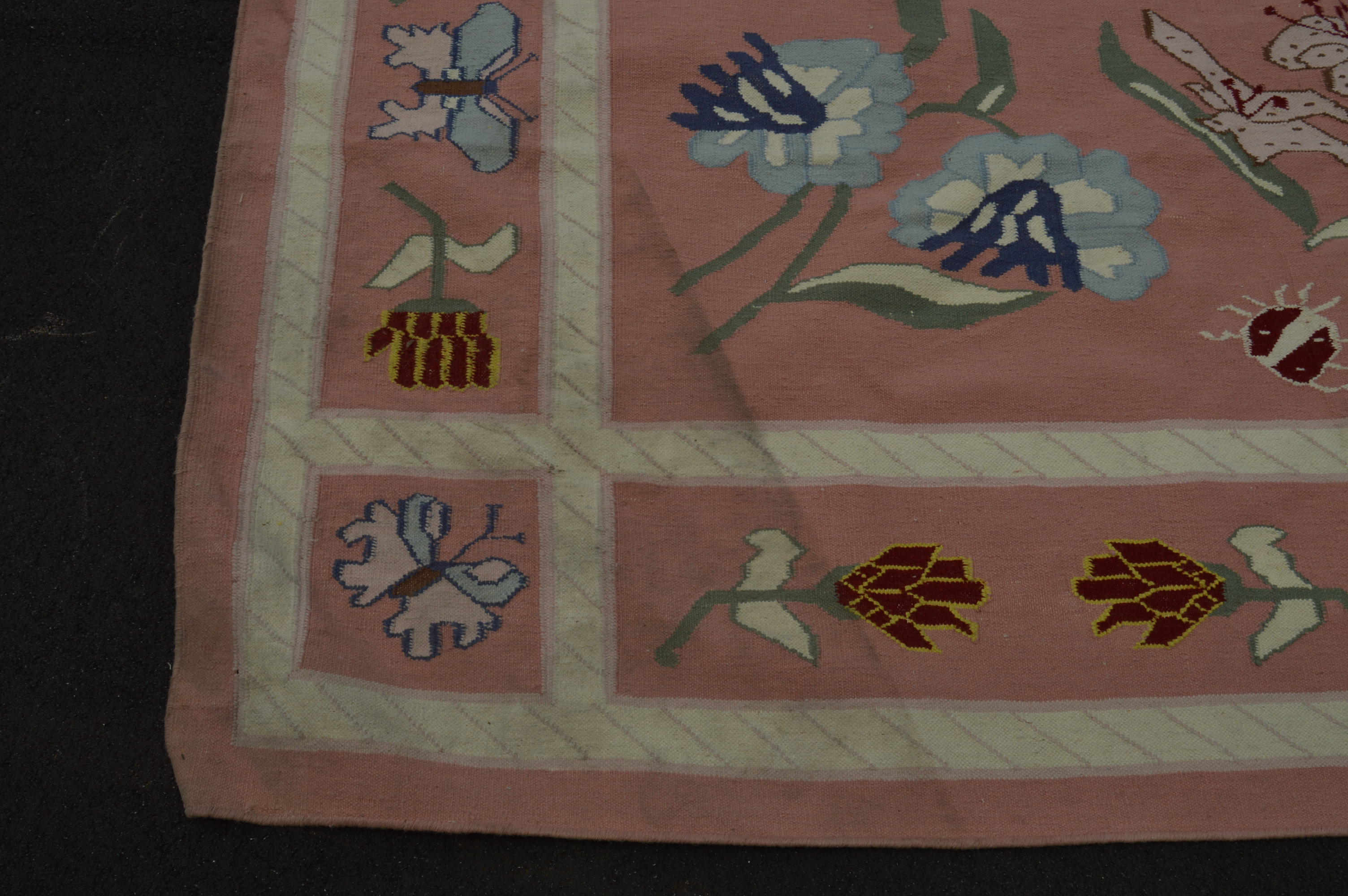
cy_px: 448
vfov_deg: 38.3
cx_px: 674
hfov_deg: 55.1
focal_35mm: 34
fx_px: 1291
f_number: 13
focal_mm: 23
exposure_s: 1/200
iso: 100
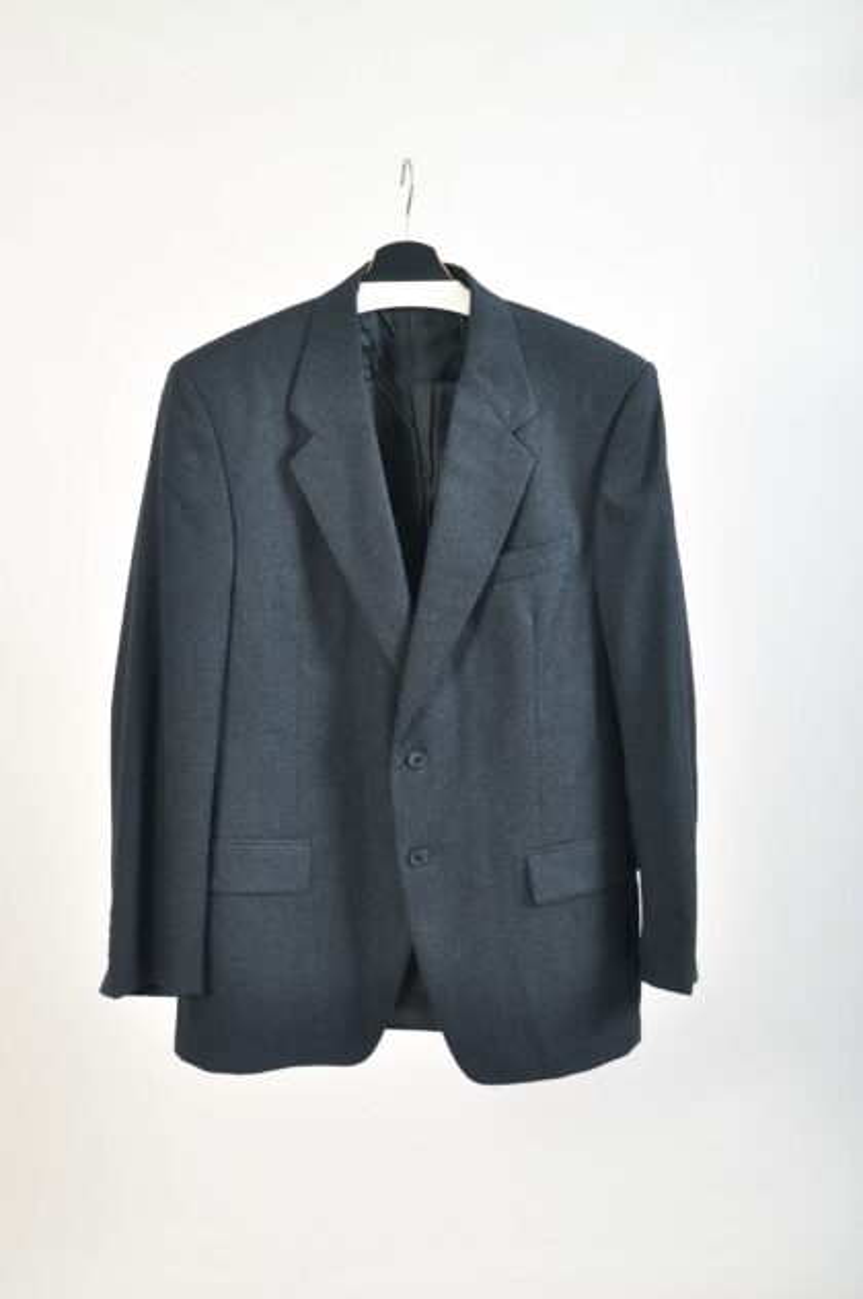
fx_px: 1892
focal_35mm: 52
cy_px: 650
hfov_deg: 25.7
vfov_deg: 37.9
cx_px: 432
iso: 200
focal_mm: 35
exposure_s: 1/160
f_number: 5.6
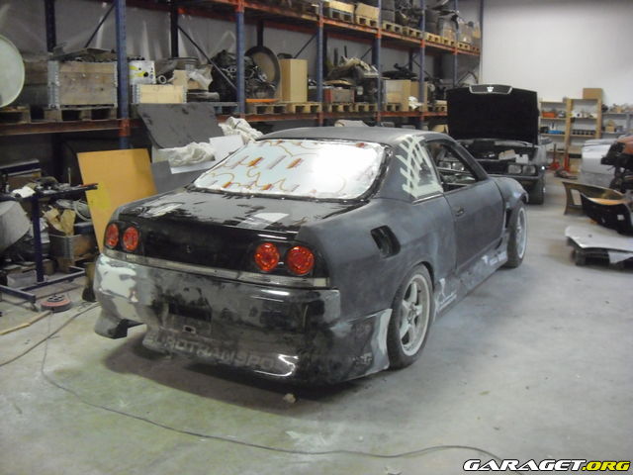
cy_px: 238
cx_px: 316
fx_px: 677
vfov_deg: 38.7
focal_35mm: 37
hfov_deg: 50.1
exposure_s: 1/30
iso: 800
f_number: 2.7
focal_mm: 6.2
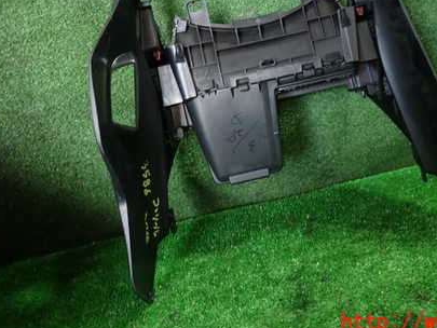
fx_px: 467
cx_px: 261
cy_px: 94
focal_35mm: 37
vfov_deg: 38.0
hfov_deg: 49.8
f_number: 2
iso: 200
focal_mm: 4.5
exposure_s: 1/40
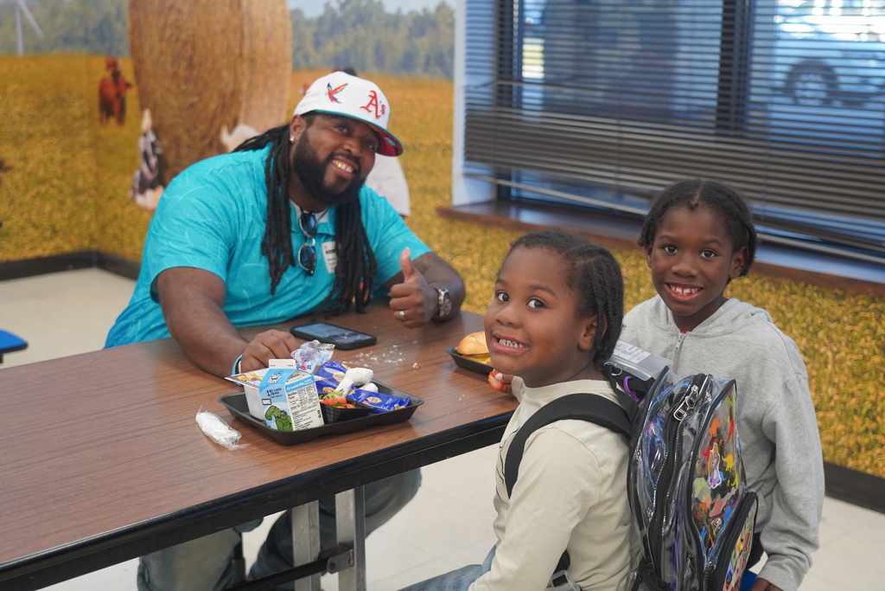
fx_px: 1205
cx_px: 442
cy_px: 296
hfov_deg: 40.3
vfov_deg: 27.5
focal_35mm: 49
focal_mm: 49
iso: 1600
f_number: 4
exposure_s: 1/160
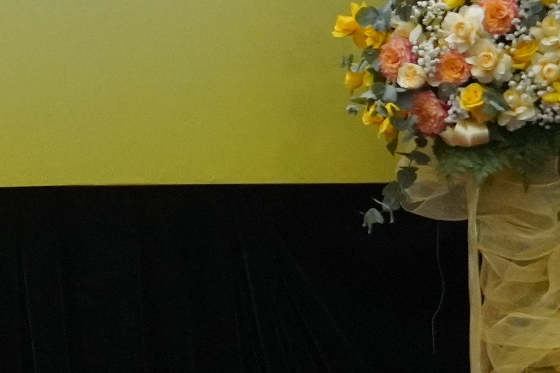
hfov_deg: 7.4
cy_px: 36
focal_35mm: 258
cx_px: -817
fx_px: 4021
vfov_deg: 5.3
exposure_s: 1/160
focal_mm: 35
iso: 3200
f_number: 4.5
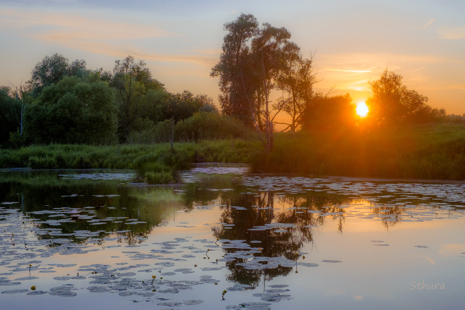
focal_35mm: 59
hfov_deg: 33.9
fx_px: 762
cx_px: 232
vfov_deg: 23.0
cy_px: 155
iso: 200
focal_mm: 39
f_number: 8
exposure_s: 1/320
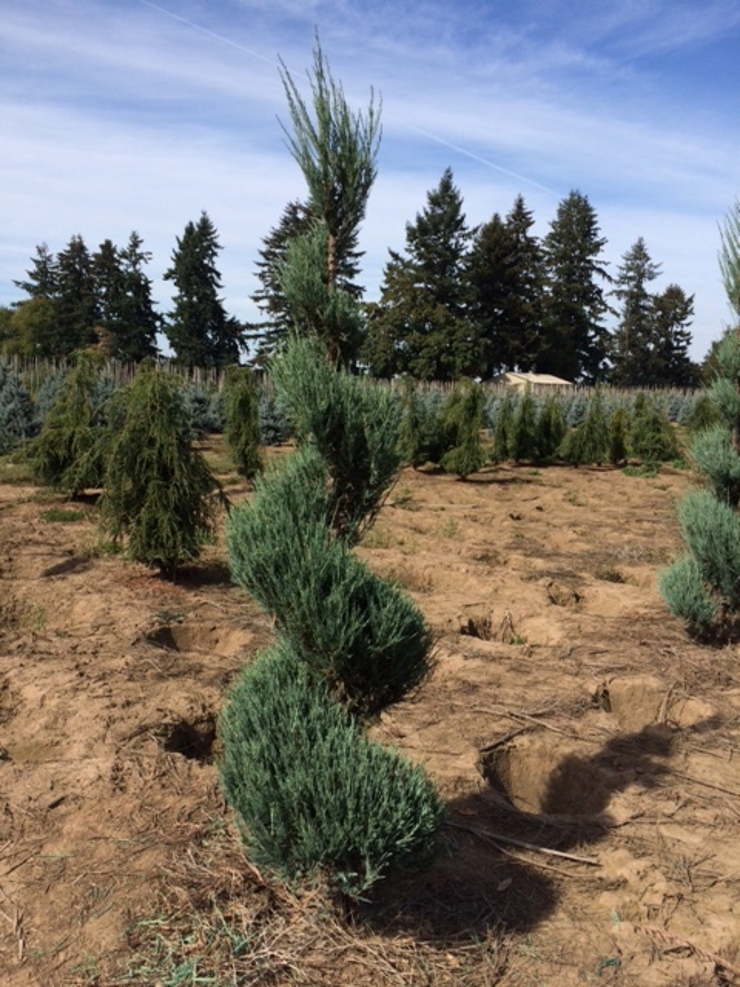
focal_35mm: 29
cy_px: 494
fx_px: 827
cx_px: 370
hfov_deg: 48.2
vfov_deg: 61.7
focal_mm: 4.15
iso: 32
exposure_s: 1/2283
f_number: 2.2
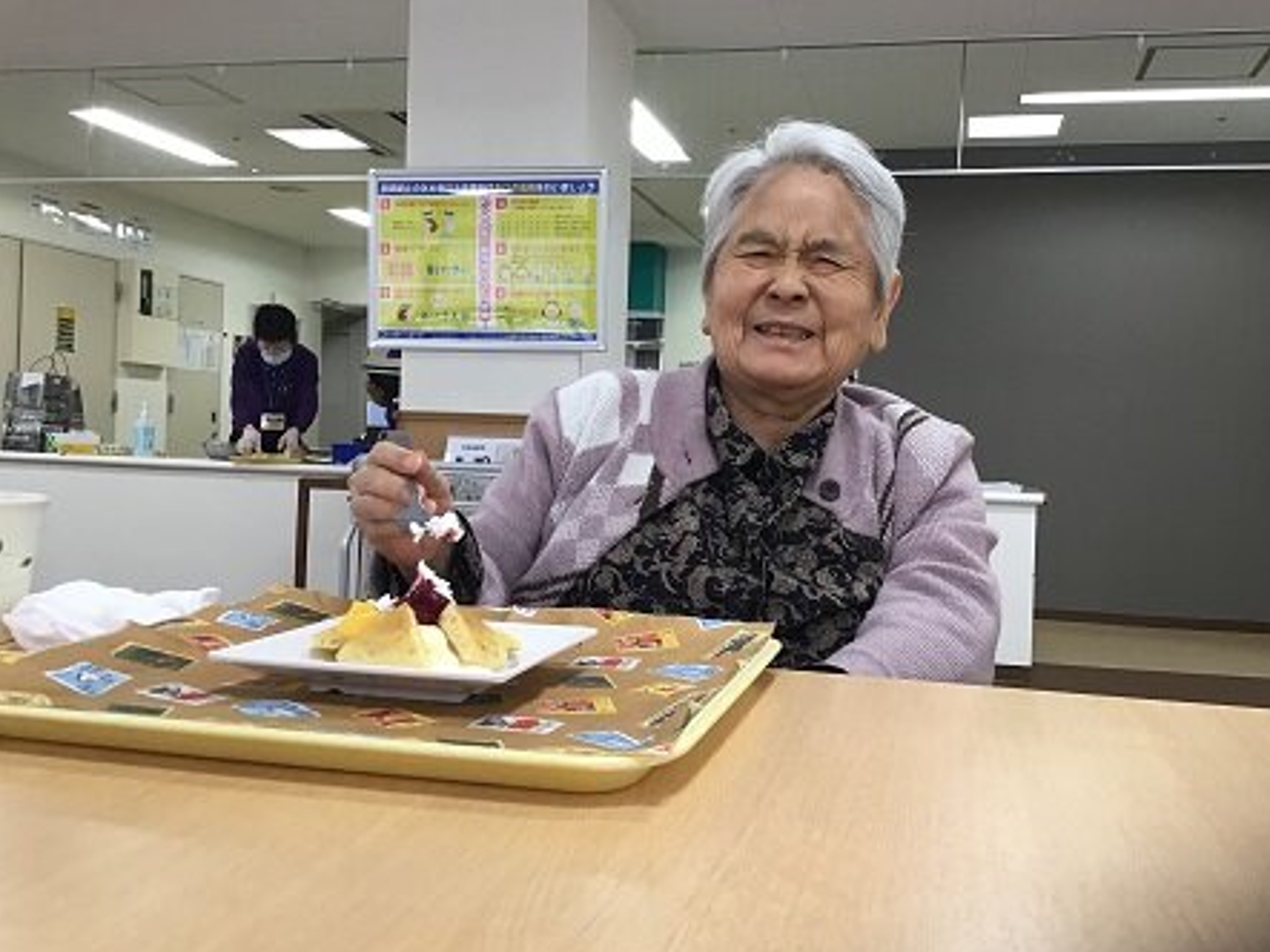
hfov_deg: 52.6
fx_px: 1284
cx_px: 671
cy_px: 446
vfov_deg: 40.7
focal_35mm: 35
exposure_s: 1/30
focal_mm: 3.3
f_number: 2.4
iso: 40
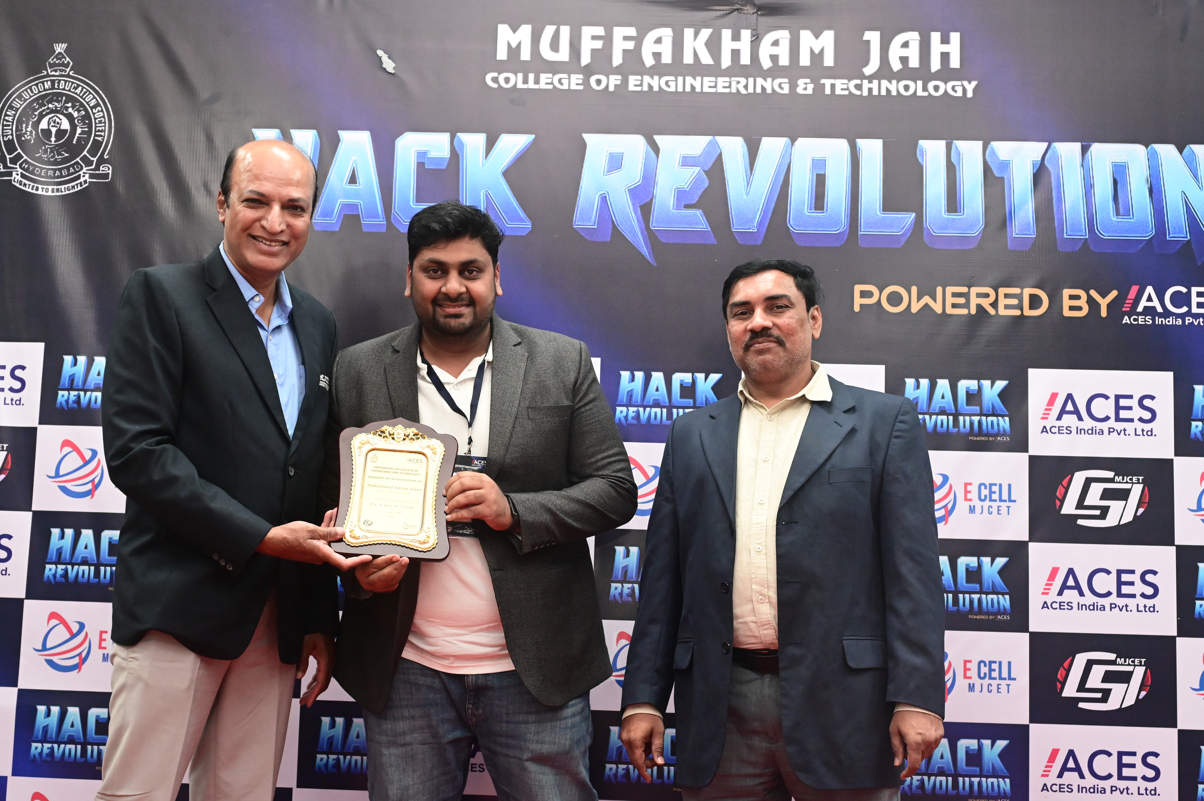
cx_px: 602
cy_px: 400
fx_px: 1604
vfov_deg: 28.0
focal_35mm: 48
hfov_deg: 41.1
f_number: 7.1
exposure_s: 1/125
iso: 6400
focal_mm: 48
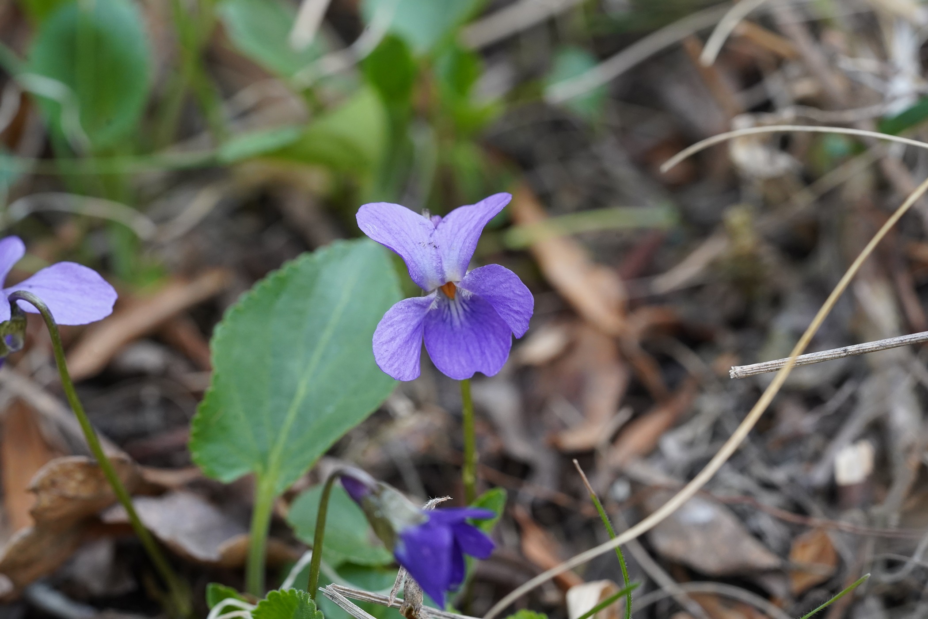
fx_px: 2320
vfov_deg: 15.2
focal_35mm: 90
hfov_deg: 22.6
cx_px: 464
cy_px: 310
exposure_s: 1/250
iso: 2000
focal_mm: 90
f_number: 8
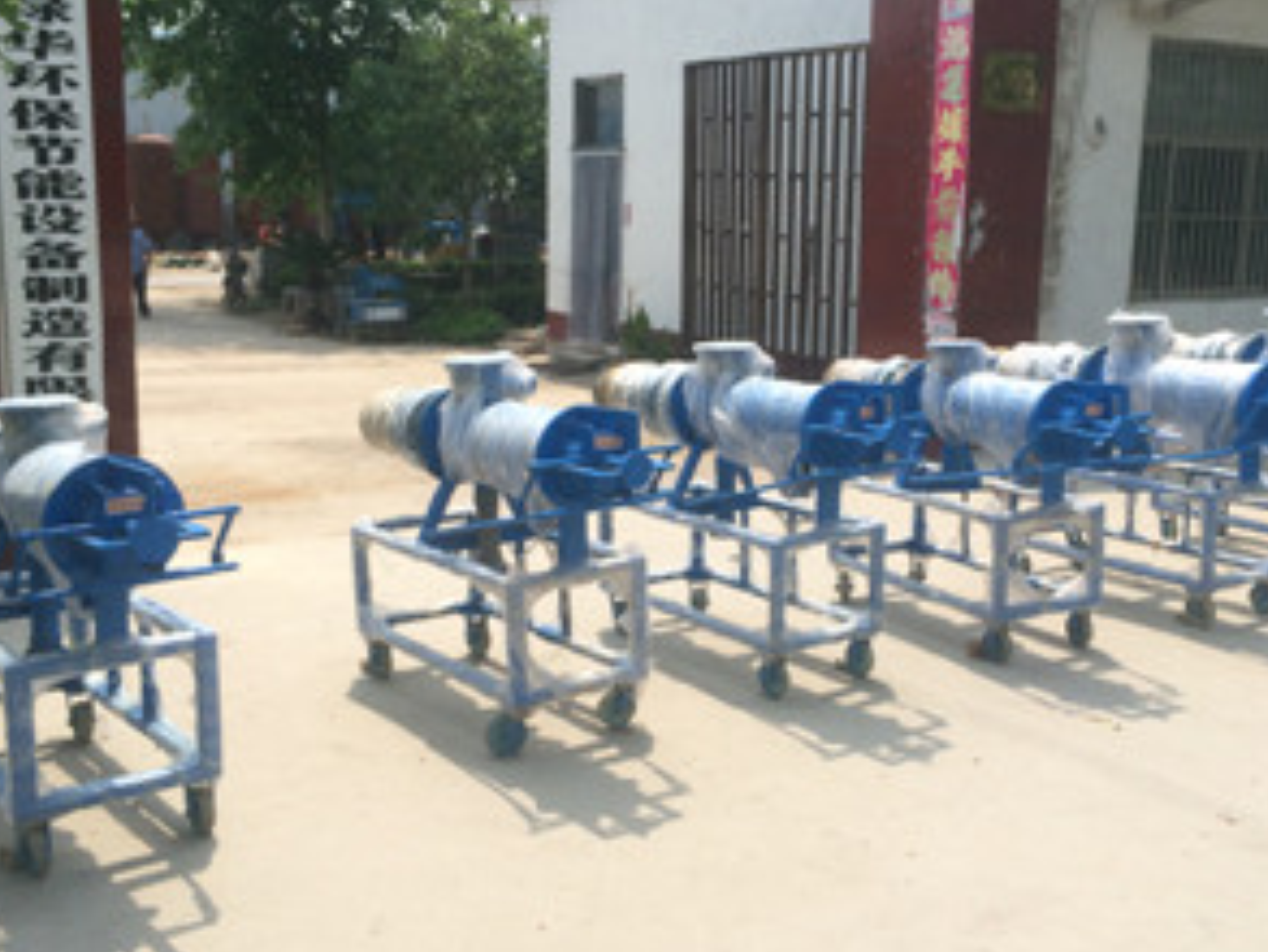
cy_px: 437
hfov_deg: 45.7
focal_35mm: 41
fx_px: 1502
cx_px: 697
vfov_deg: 35.1
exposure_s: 1/1786
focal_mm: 4.12
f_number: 2.2
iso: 32
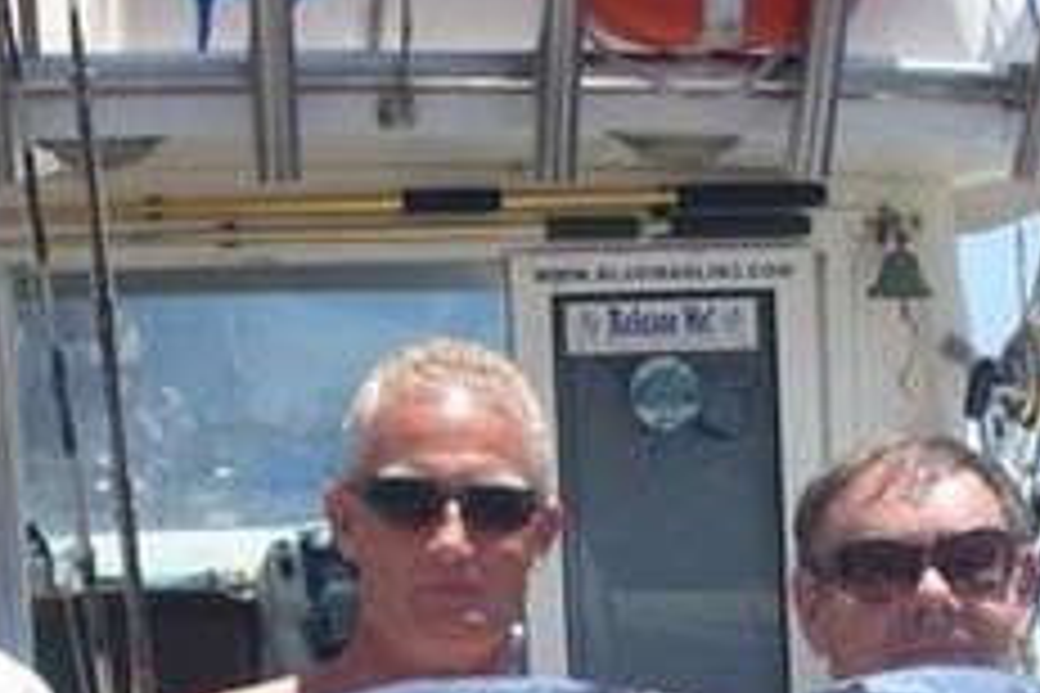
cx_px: 572
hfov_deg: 19.5
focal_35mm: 105
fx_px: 3033
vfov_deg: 12.4
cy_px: 1017
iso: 64
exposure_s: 1/169
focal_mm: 6.2
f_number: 5.6
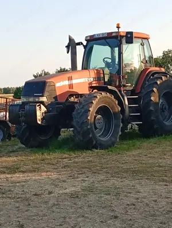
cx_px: 86
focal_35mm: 77
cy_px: 114
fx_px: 508
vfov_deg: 25.3
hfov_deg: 19.2
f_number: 1.8
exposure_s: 1/164
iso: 50
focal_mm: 3.98
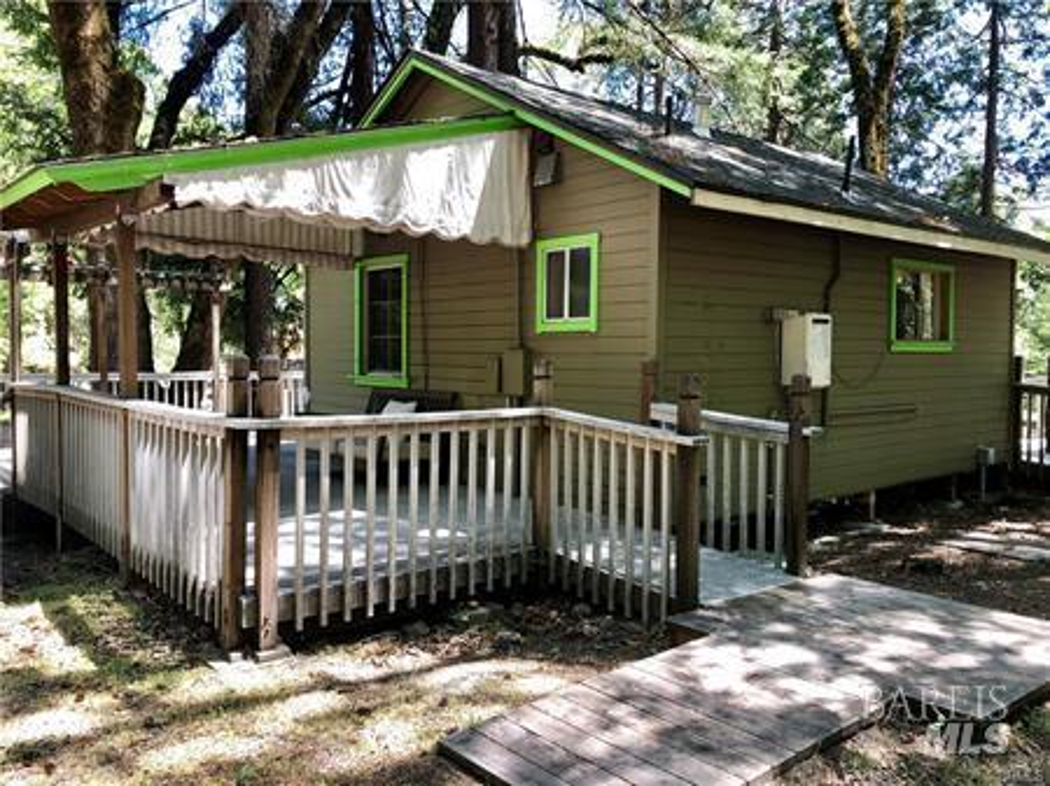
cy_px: 393
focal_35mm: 28
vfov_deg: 49.7
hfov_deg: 63.5
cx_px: 525
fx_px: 849
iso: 40
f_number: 1.8
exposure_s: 1/120
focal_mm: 3.99
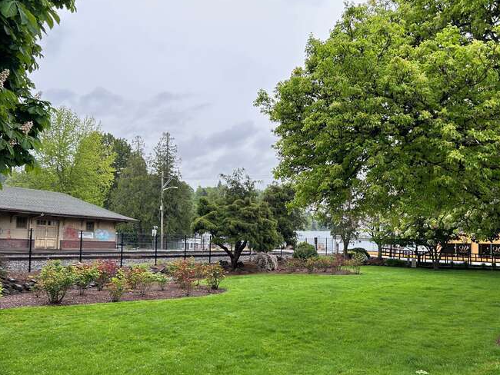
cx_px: 293
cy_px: 226
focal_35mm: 32
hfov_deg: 56.5
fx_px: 462
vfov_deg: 44.0
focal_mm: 5.7
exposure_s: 1/526
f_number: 1.5
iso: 50
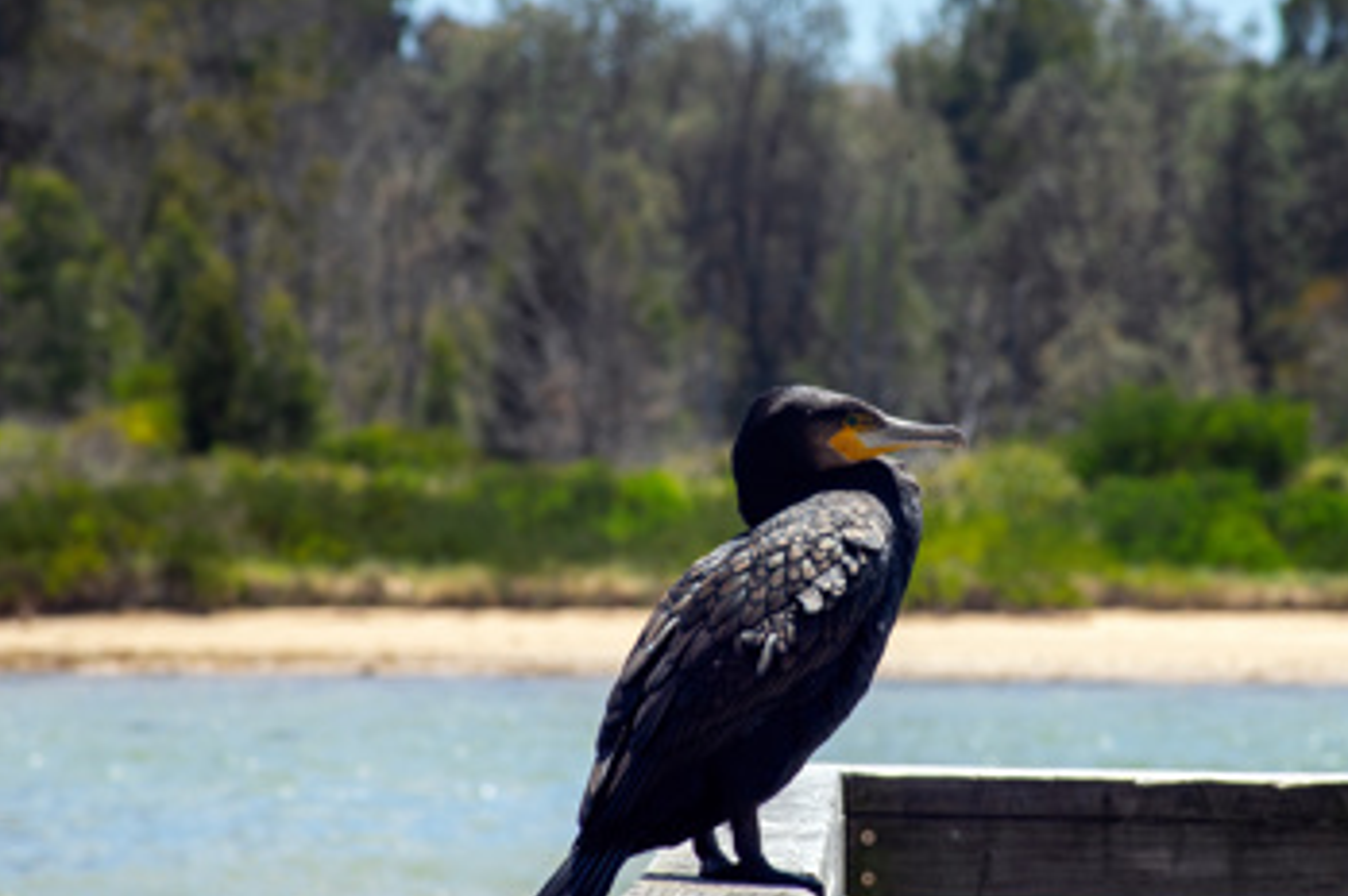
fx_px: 11260
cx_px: 823
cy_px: 473
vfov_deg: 4.6
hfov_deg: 6.8
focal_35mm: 301
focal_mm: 210
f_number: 14
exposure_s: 1/160
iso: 100
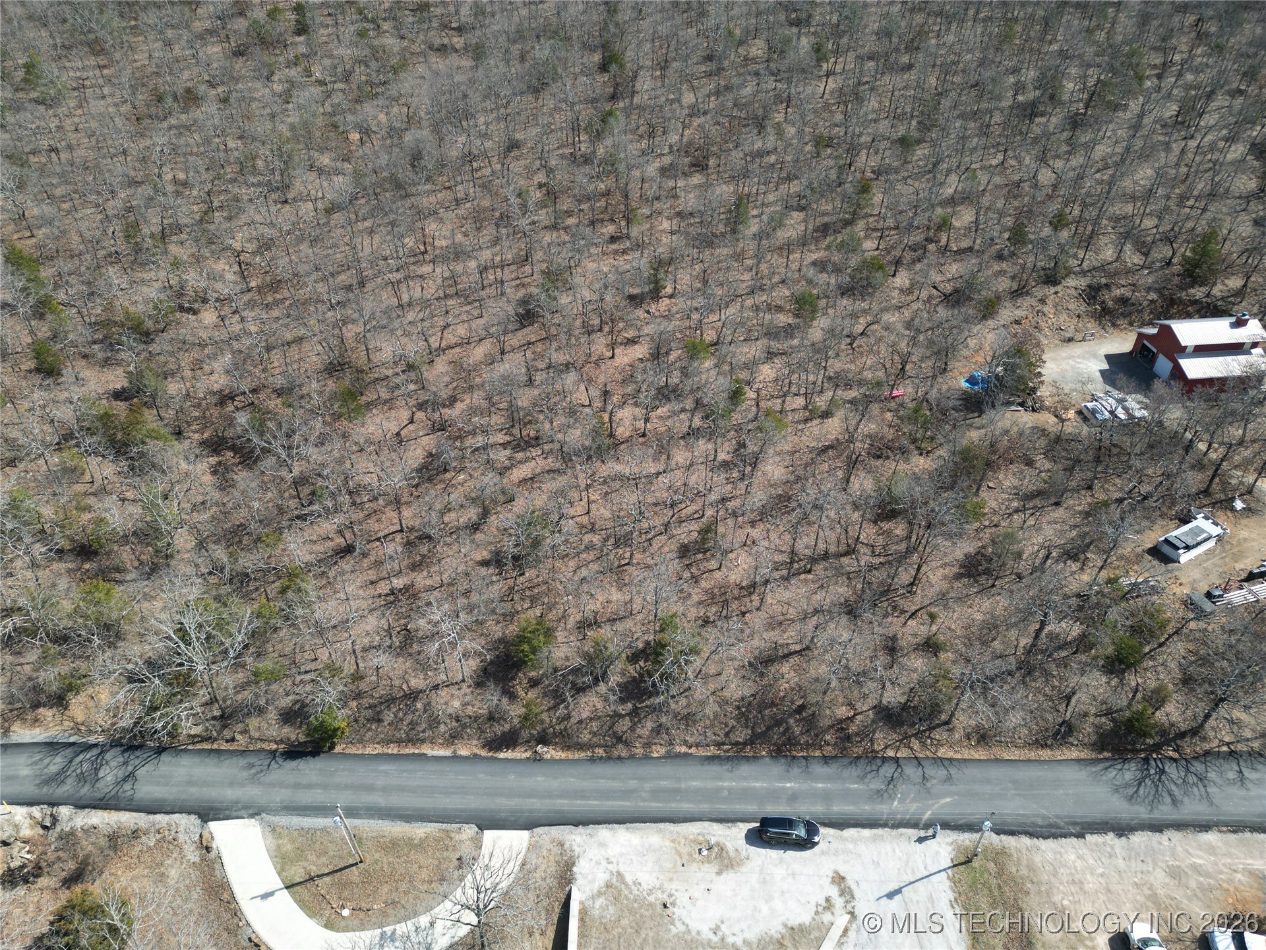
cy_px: 475
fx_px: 878
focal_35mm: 24
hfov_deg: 71.6
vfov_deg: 56.8
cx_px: 633
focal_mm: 6.72
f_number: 1.7
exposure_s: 1/1500
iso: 120
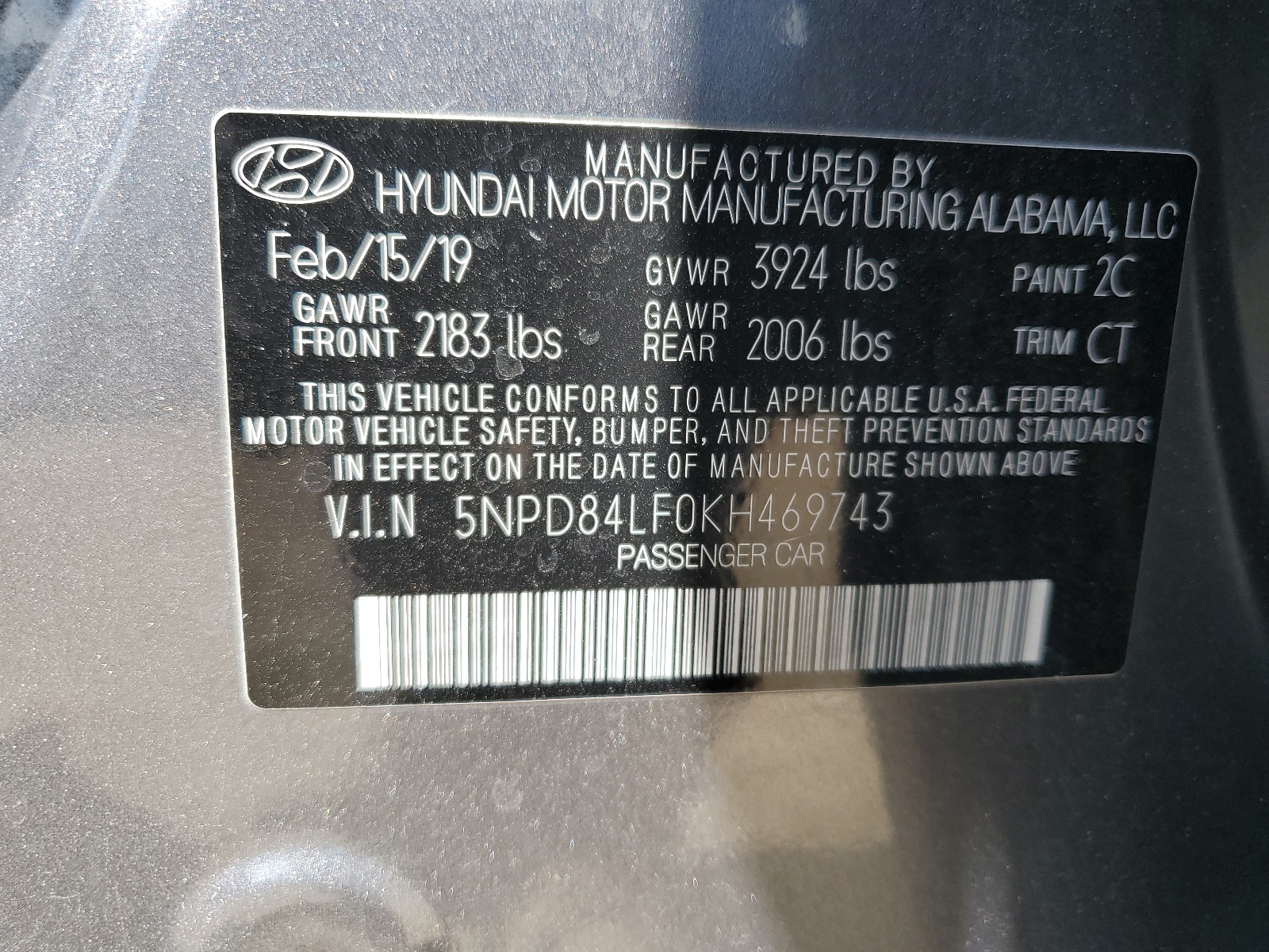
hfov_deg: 67.3
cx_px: 634
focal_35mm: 26
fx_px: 953
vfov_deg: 53.1
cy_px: 476
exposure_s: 1/400
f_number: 1.5
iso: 50
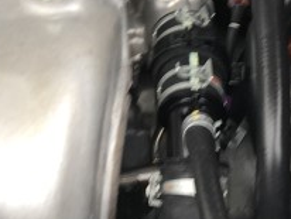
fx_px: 1212
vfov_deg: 9.7
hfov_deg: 13.6
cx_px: 52
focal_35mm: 144
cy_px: -191
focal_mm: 4.15
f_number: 2.2
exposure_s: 1/60
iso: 25
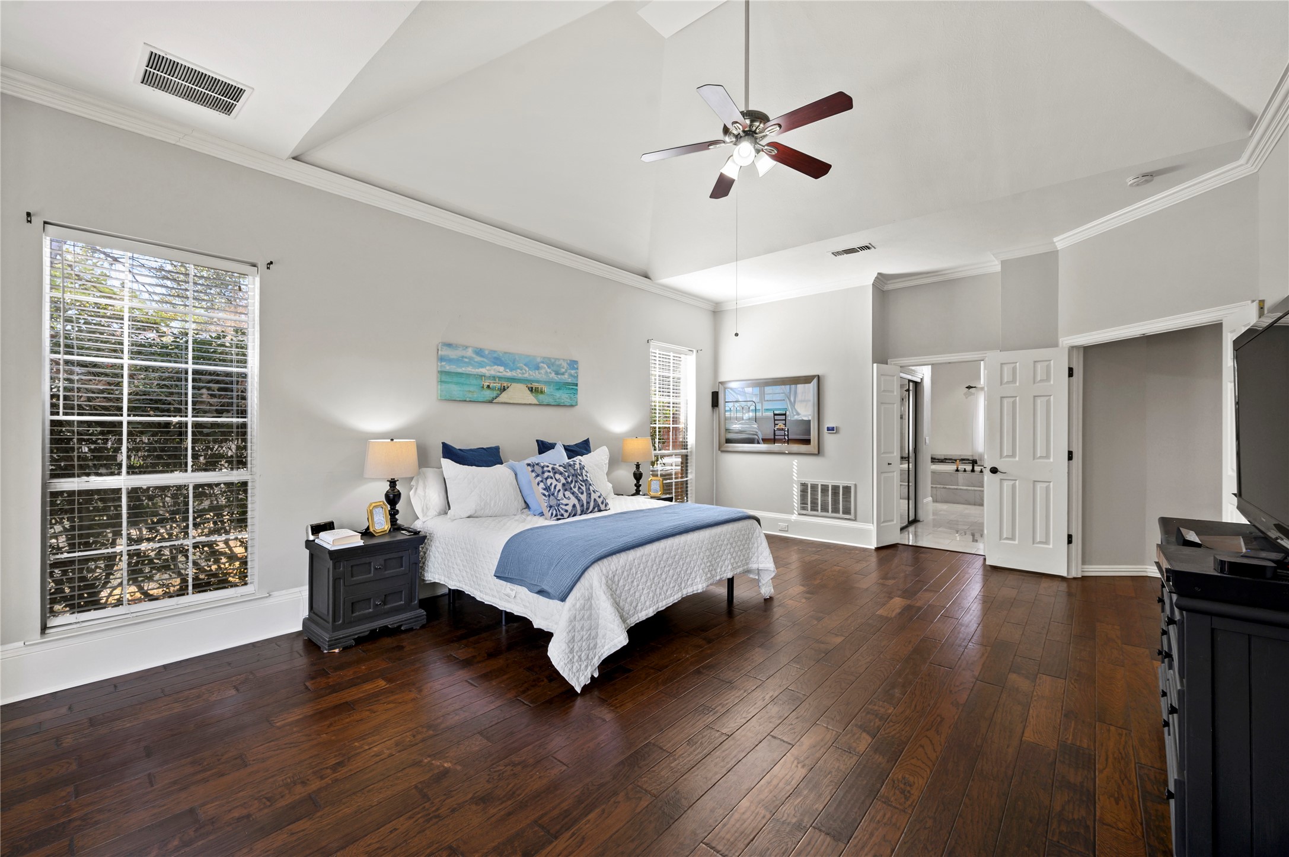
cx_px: 644
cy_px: 428
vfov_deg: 79.1
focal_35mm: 14
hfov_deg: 102.3
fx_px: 519
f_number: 8
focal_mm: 14.5
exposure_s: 1/8
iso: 500
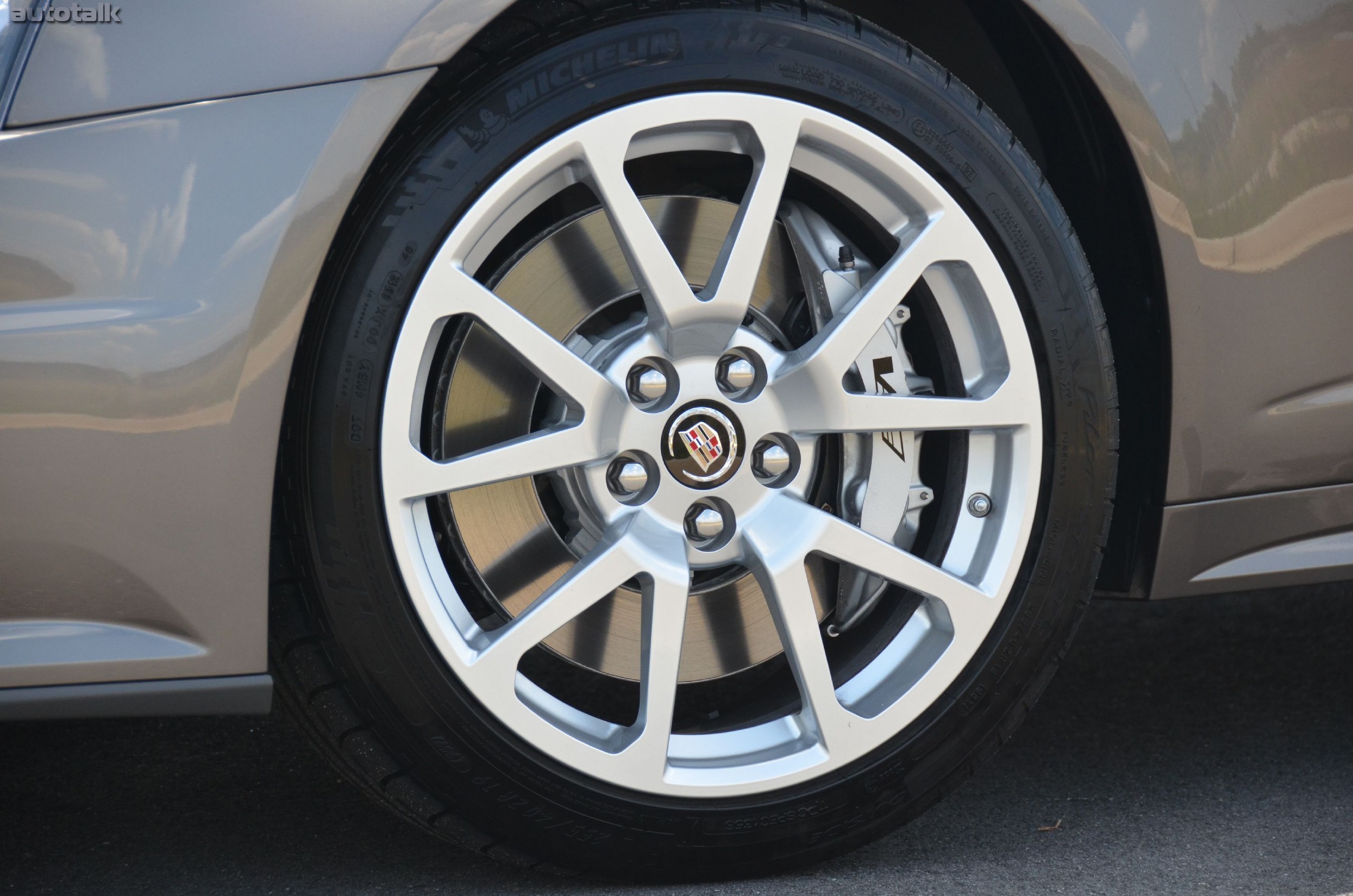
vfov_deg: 8.7
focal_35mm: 158
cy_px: 448
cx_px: 676
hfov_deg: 13.1
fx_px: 5907
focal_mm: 105
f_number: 5.3
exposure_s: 1/1000
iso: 720
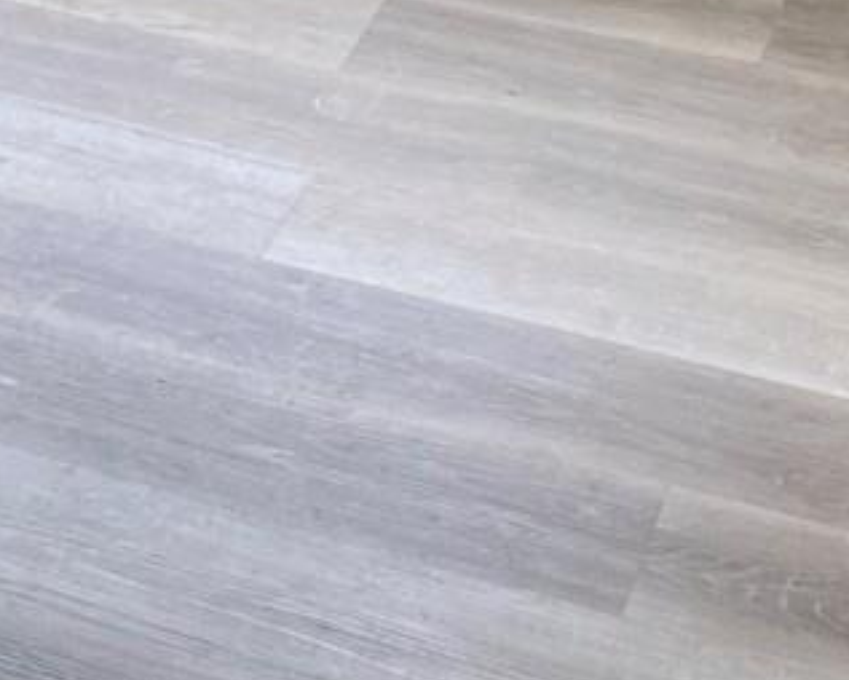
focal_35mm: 128
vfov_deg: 10.6
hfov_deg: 14.4
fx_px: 3218
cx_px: -241
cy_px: -865
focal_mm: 4.25
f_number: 1.8
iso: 125
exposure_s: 1/121
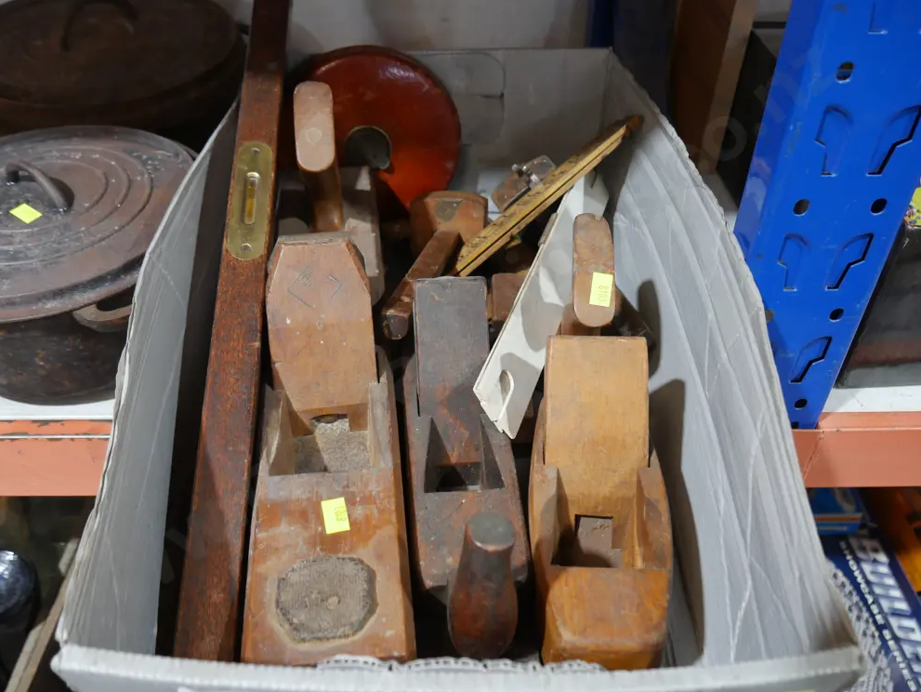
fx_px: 825
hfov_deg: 58.3
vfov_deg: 45.5
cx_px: 449
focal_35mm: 31
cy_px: 345
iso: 800
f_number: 3.6
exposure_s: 1/60
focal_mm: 15
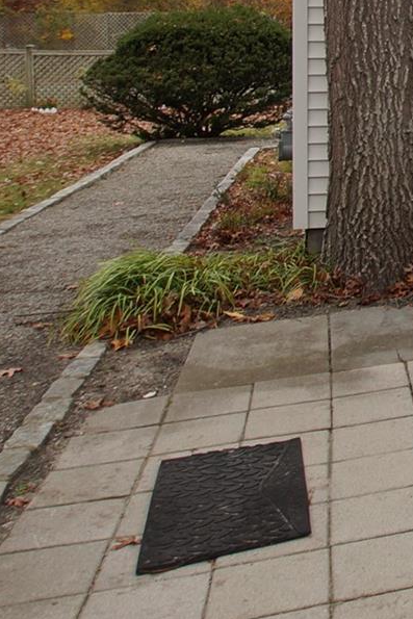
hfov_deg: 18.6
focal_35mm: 57
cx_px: 745
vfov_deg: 31.2
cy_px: -69
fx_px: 975
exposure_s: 1/100
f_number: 5.6
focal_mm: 11
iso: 100
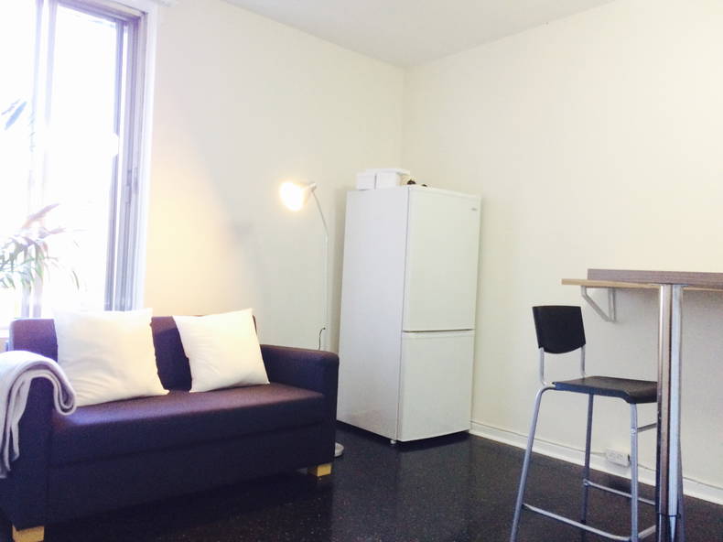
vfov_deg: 48.2
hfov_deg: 61.7
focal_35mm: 29
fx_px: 606
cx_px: 362
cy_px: 271
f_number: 2.2
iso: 125
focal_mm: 4.15
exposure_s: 1/30
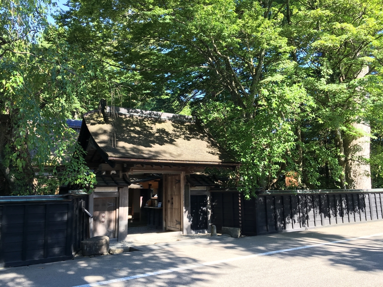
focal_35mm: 29
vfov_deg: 48.2
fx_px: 321
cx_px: 192
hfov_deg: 61.7
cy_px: 144
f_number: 2.2
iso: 25
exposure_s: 1/130
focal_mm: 4.15
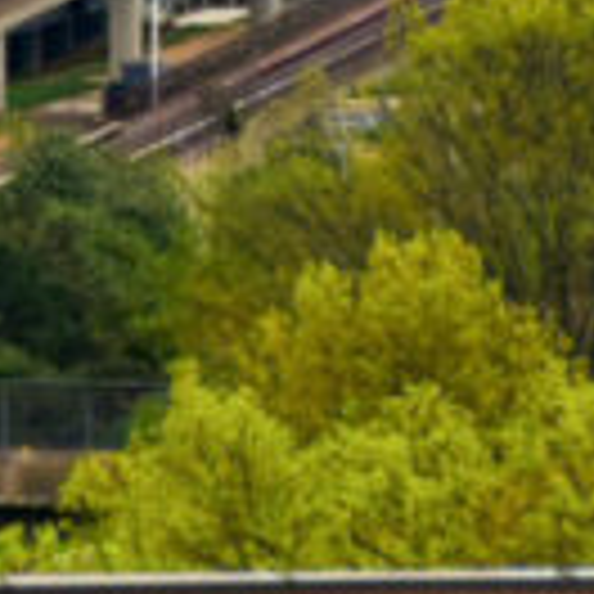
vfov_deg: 1.8
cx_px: 94
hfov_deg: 1.8
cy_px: -416
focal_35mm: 963
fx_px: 18696
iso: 320
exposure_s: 1/500
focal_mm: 130
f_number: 5.6
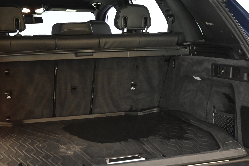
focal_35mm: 62
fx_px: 428
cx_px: 124
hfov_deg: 32.5
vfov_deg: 21.9
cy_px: 105
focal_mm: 25
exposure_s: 1/40
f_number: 4.2
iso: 3200
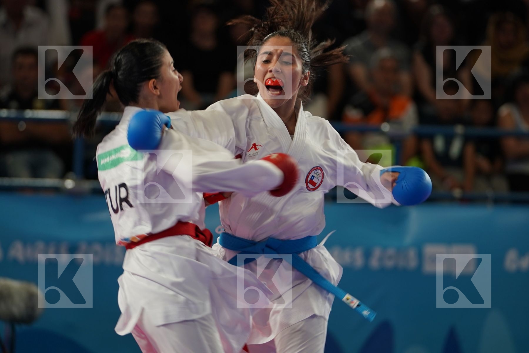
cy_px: 176
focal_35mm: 256
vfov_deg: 5.4
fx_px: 3761
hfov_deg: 8.0
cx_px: 264
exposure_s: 1/250
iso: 250
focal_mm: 171
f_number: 2.8
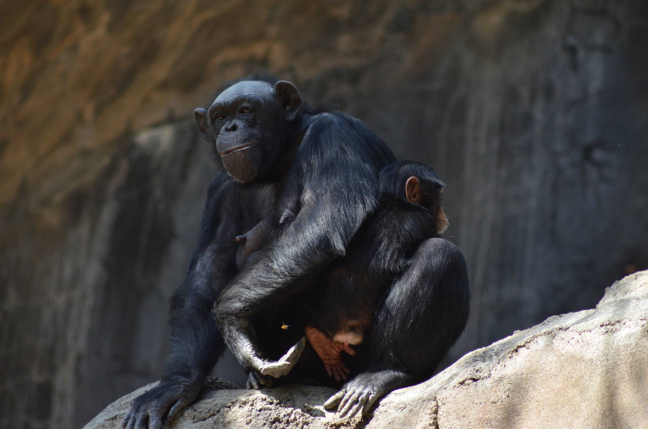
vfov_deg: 3.0
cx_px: 324
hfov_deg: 4.6
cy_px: 214
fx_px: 8084
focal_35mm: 450
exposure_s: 1/800
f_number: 5.6
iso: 800
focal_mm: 300
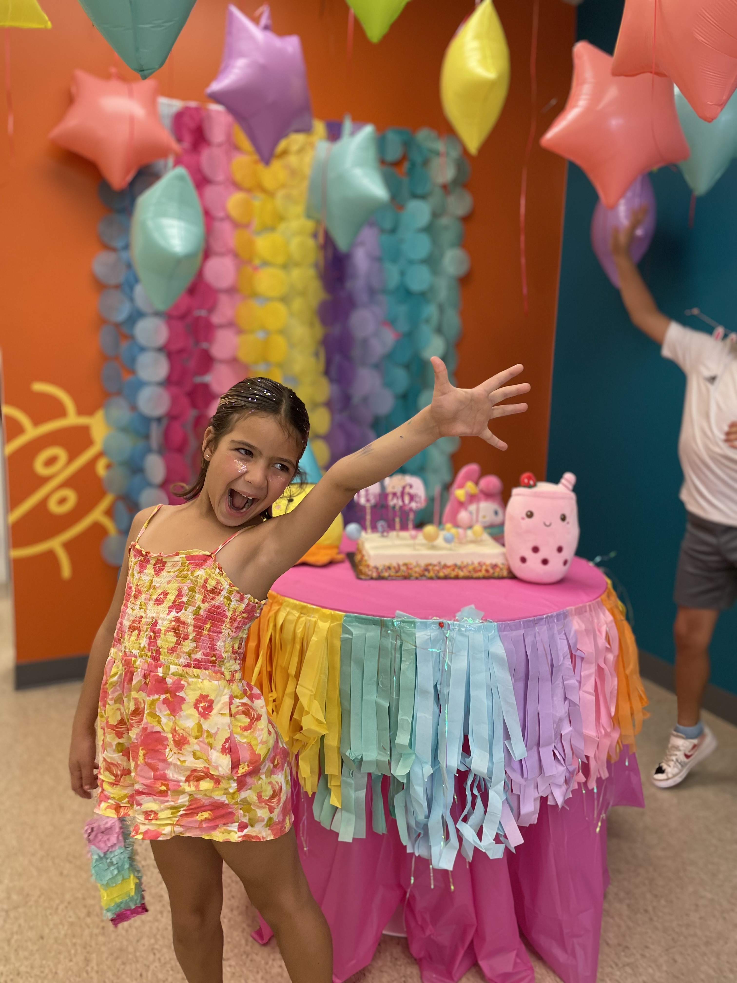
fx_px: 738
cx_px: 368
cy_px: 492
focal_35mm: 26
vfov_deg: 67.3
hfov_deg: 53.1
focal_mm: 4.2
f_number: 1.6
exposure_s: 1/120
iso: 125
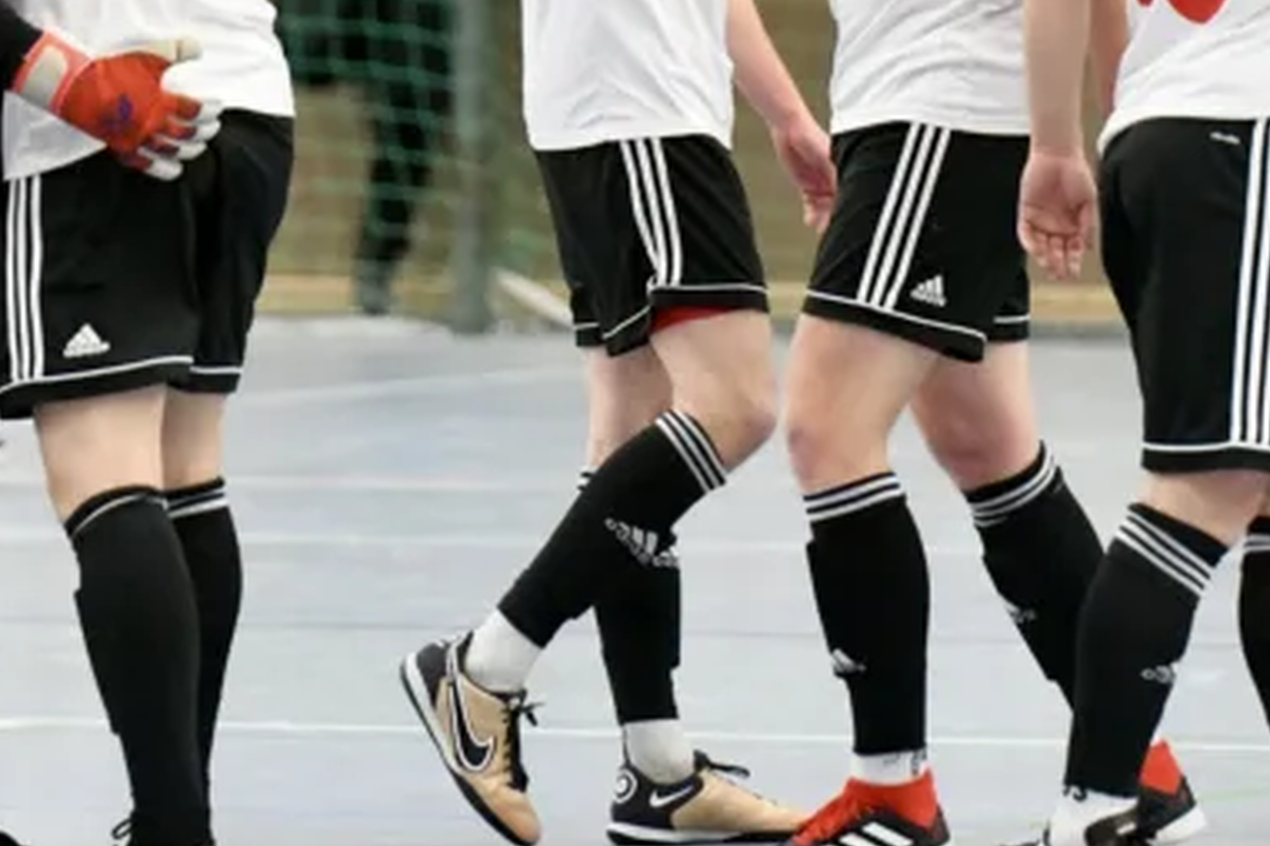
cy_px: 138
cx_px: 950
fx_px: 15168
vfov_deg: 3.2
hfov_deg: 4.8
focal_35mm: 430
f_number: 2.8
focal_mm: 160
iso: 12800
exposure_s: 1/1000
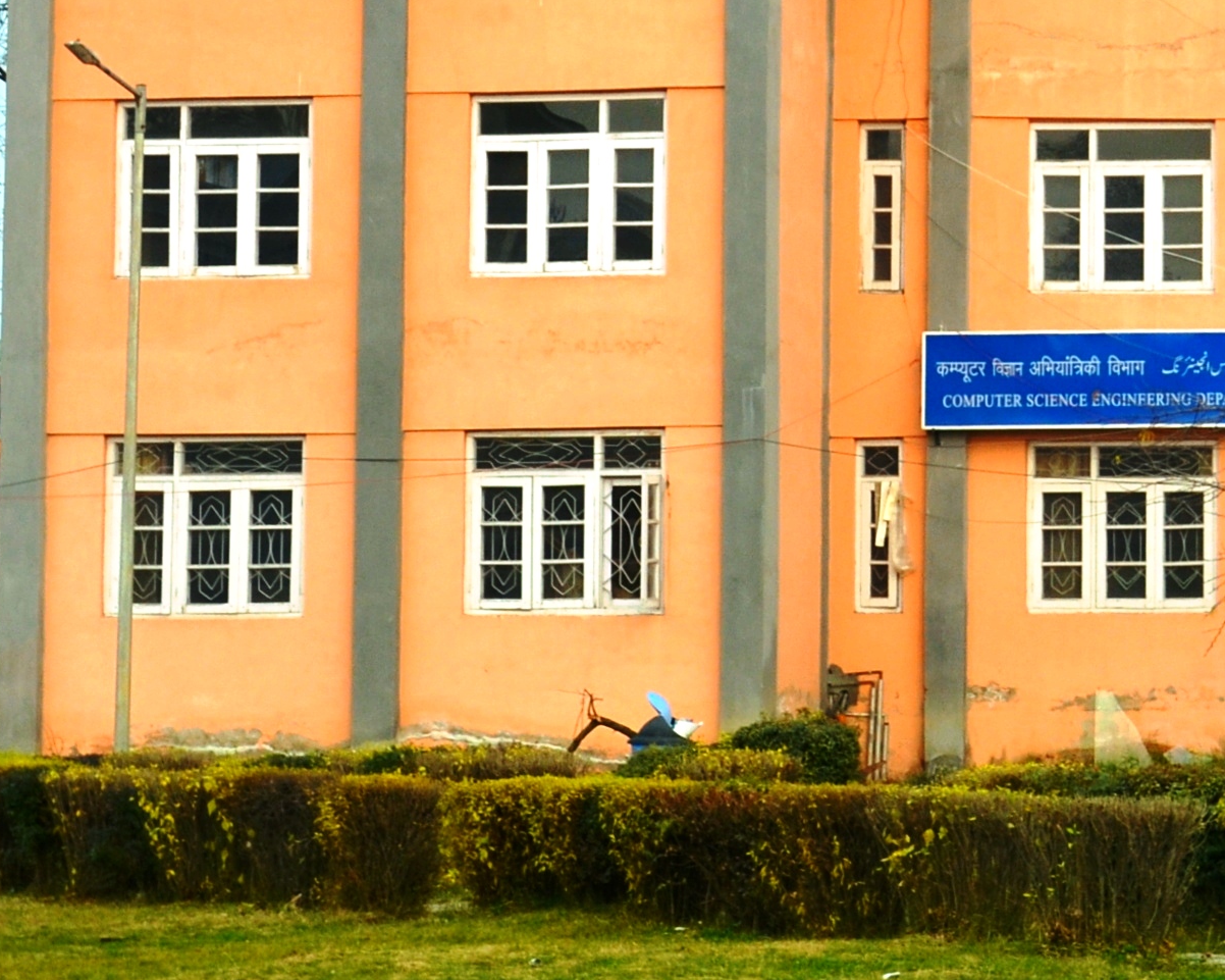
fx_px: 4386
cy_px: 149
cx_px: 1805
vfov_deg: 12.7
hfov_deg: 14.8
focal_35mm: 121
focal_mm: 28
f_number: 5.6
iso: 220
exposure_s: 1/125
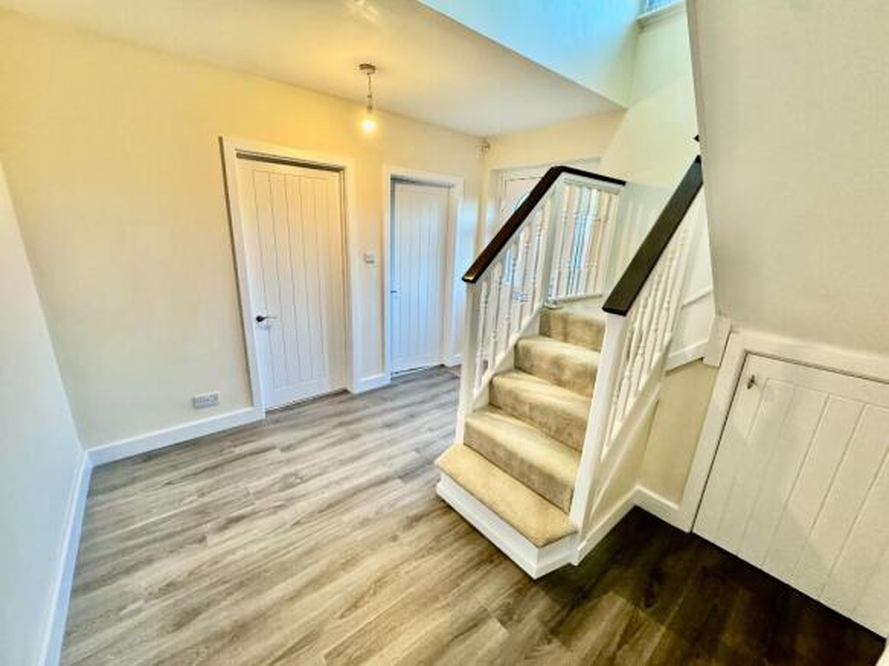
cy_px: 333
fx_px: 359
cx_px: 444
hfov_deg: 102.1
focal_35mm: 14
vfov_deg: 85.7
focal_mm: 2.22
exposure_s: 1/50
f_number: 2.2
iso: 320
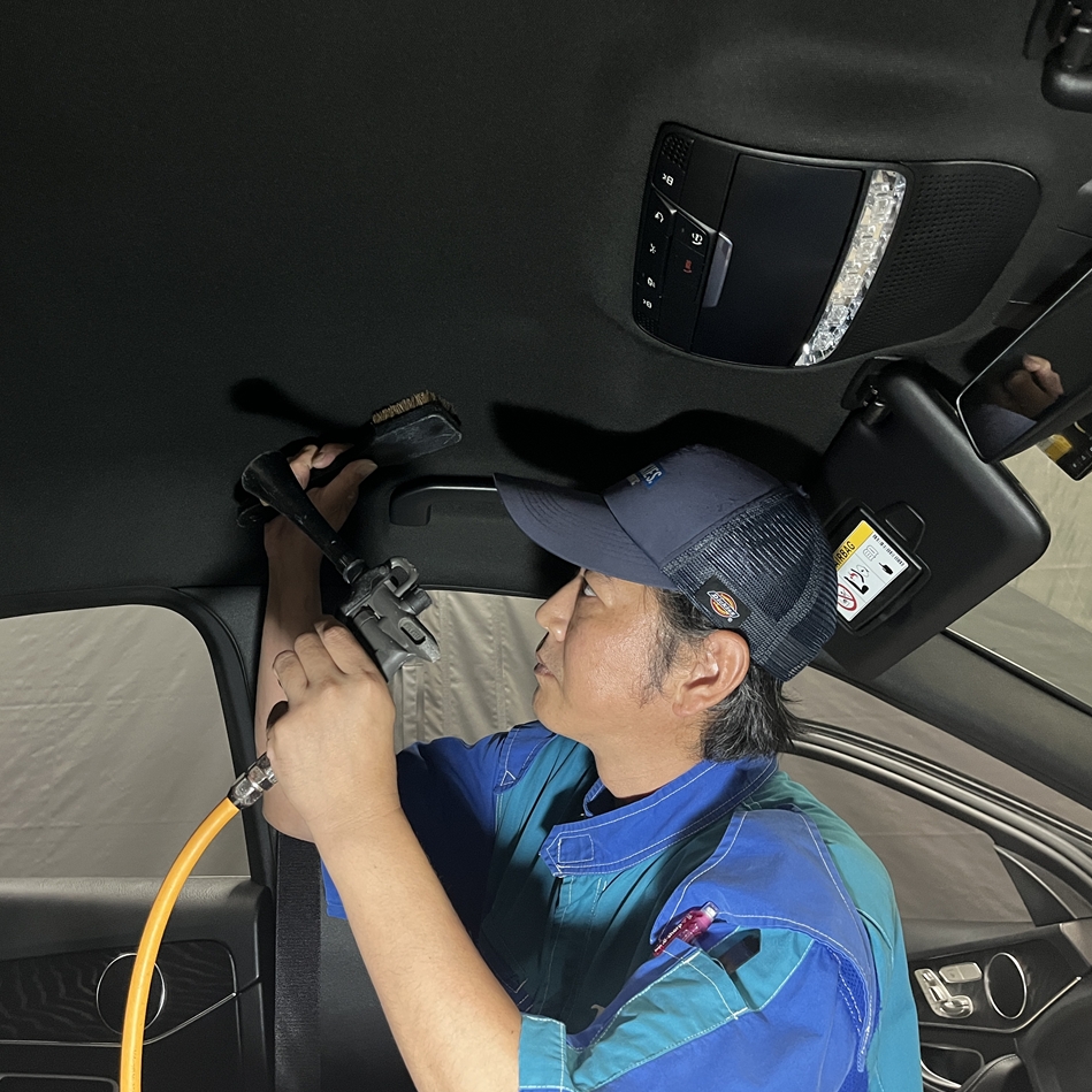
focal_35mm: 31
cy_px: 548
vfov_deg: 52.5
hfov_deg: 51.9
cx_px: 396
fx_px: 1106
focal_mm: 5.1
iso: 500
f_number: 1.6
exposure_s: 1/60
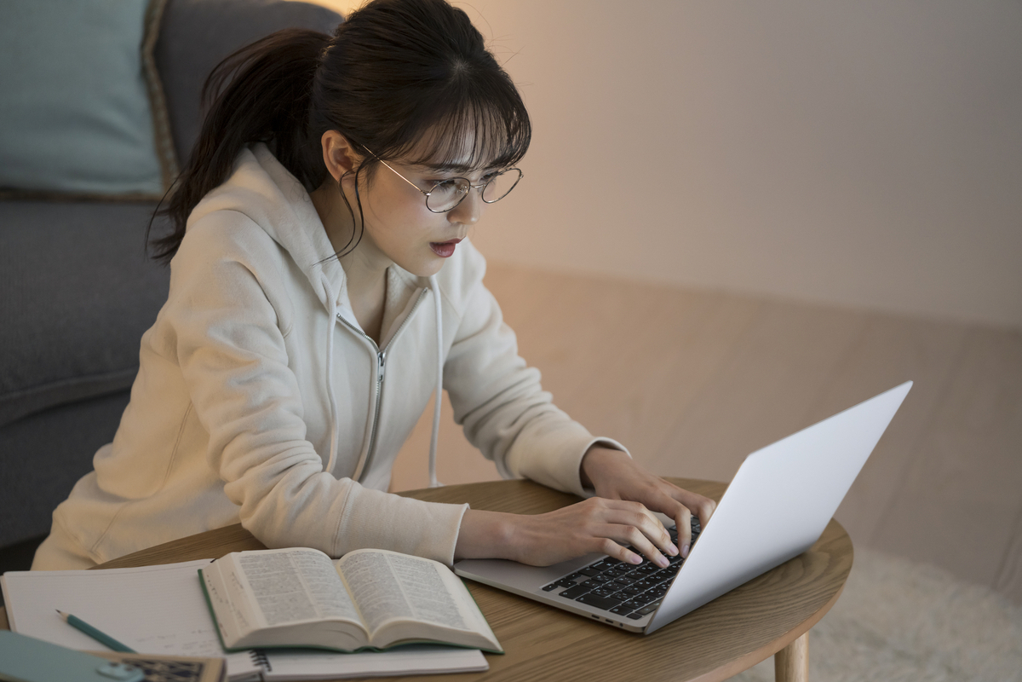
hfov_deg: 22.9
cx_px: 511
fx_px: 2526
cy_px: 341
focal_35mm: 89
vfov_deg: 15.4
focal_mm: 89
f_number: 2.8
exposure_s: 1/160
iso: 1250
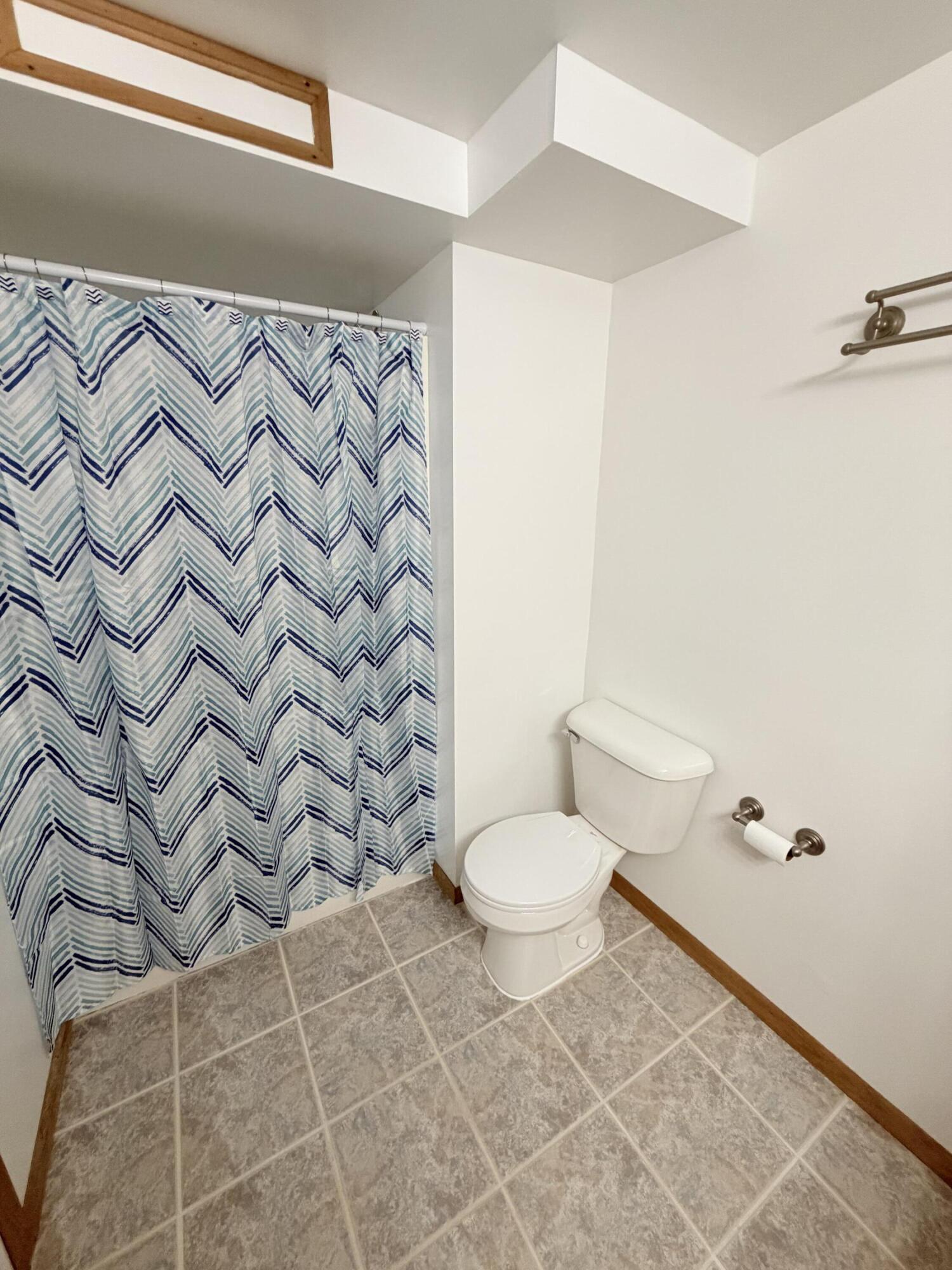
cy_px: 635
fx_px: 513
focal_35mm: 14
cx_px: 476
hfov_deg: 85.7
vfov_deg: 102.1
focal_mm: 2.22
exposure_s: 1/120
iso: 250
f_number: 2.2
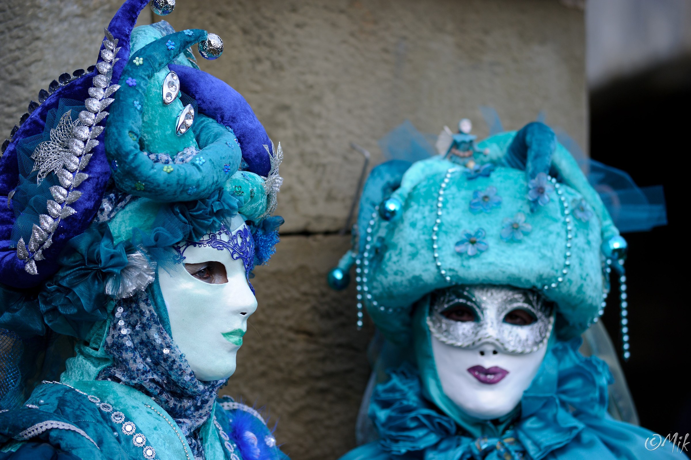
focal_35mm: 200
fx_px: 3836
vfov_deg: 6.9
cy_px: 230
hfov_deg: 10.3
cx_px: 346
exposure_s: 1/800
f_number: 4
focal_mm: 200
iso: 250
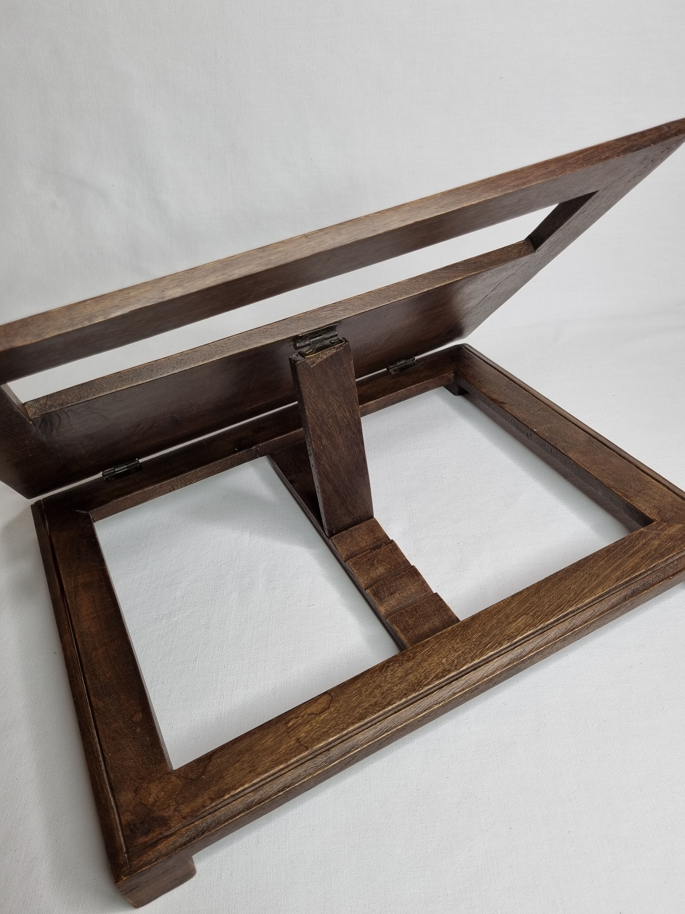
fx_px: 686
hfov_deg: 53.1
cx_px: 342
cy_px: 457
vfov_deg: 67.3
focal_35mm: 26
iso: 50
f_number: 1.8
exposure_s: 1/123
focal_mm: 5.4
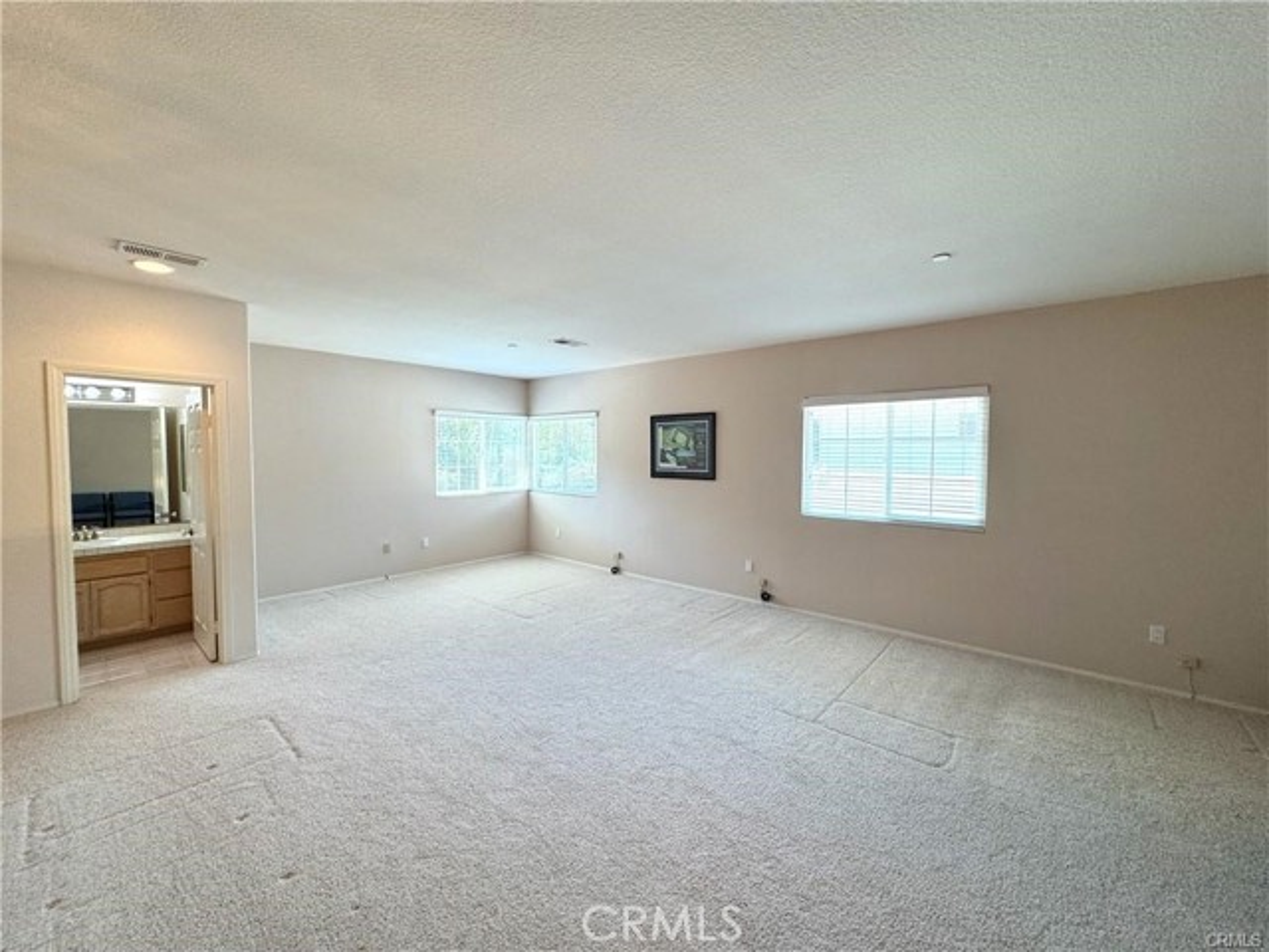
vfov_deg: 85.7
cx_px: 634
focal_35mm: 14
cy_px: 476
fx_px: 513
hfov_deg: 102.1
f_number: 2.2
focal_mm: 2.22
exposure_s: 1/120
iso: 100
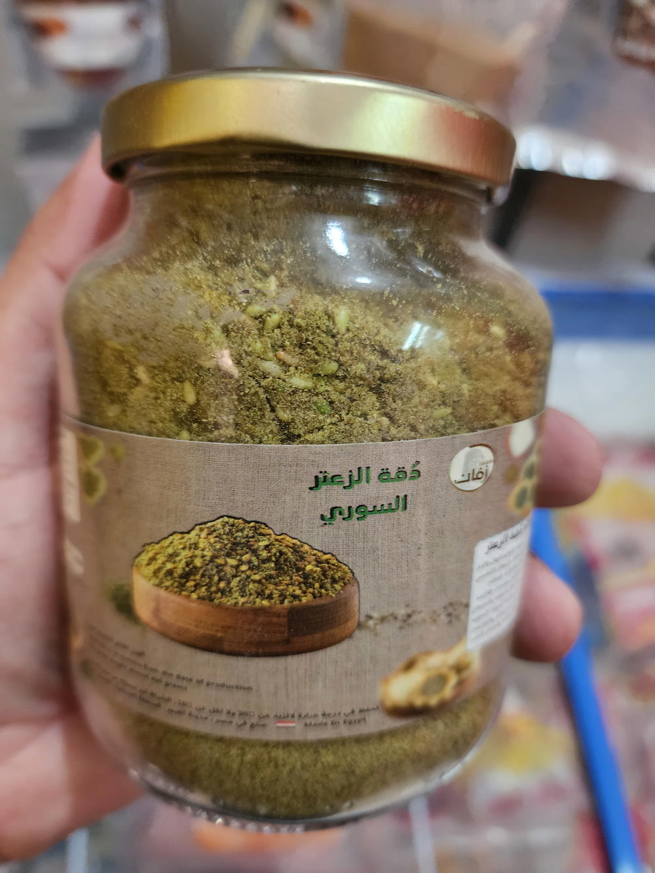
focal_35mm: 23
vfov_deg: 73.9
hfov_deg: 58.9
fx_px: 580
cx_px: 328
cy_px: 436
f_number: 1.8
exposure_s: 1/100
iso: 500
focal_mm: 6.4
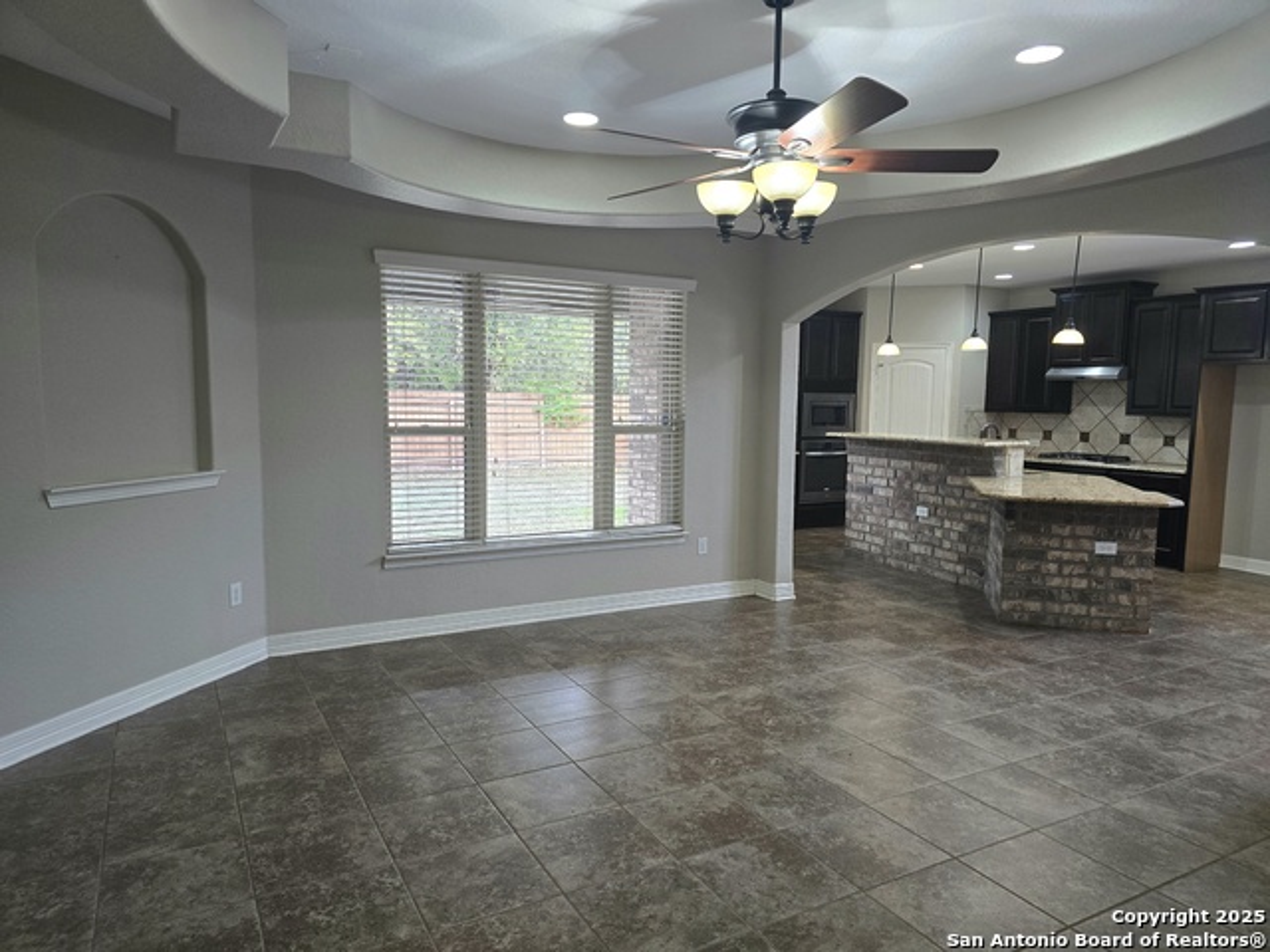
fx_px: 844
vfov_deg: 58.9
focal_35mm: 23
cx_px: 635
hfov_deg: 73.9
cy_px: 476
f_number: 1.7
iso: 200
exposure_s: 1/120
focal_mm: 6.3
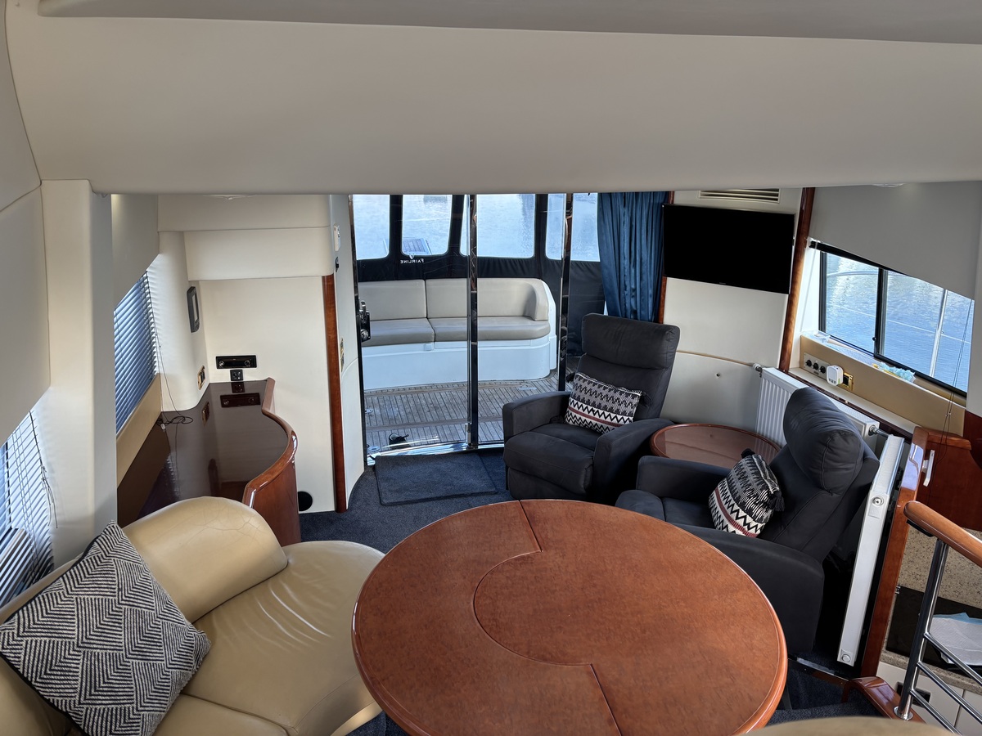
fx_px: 738
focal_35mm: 26
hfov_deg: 67.3
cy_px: 368
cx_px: 491
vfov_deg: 53.1
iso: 64
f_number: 1.6
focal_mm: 5.96
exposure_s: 1/121
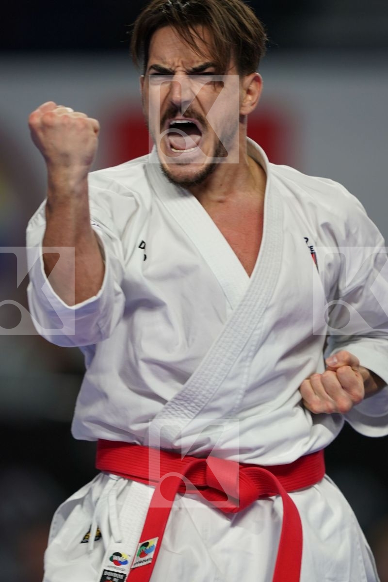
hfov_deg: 2.3
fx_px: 9699
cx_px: 194
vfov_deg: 3.4
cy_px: 291
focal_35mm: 600
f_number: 2.8
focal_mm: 400
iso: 500
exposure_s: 1/400
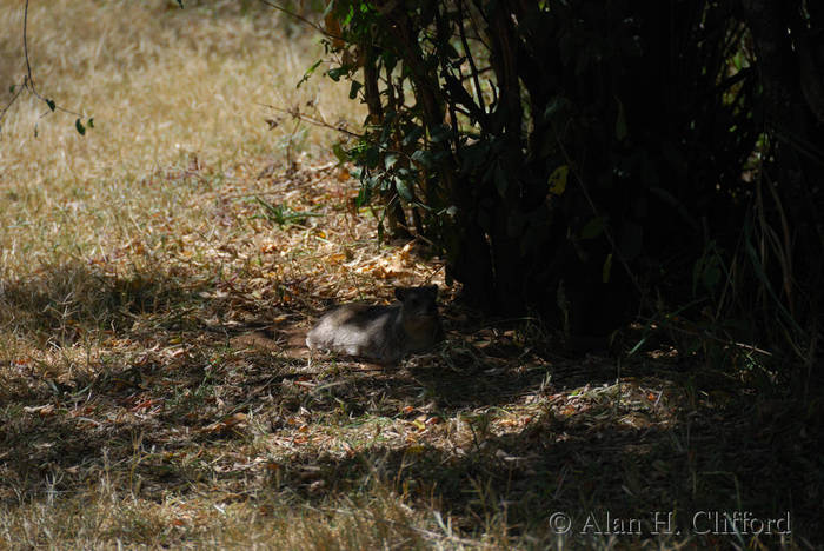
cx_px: 412
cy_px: 276
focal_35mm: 300
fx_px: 6872
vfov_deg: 4.6
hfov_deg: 6.9
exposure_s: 1/320
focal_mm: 200
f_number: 5.6
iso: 100
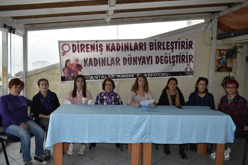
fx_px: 207
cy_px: 82
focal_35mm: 30
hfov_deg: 61.9
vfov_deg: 43.6
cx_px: 124
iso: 160
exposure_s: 1/200
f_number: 5
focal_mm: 20
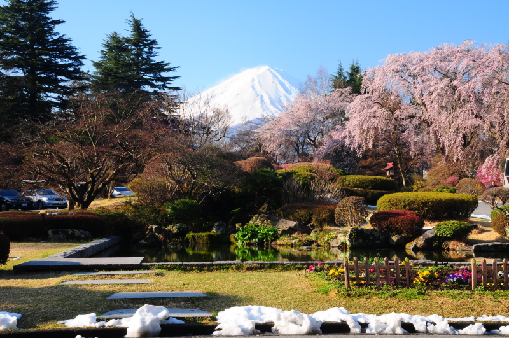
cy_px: 169
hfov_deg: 35.1
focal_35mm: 57
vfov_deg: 23.7
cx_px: 254
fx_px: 805
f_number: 22
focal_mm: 38
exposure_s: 1/10
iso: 200
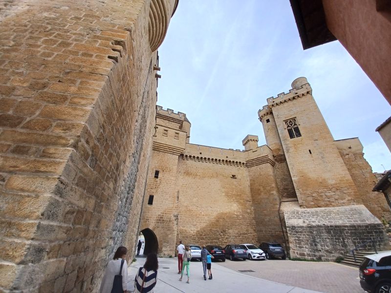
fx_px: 147
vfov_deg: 89.9
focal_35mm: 13
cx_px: 196
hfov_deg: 106.2
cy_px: 146
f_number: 2.2
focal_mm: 1.42
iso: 40
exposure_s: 1/251
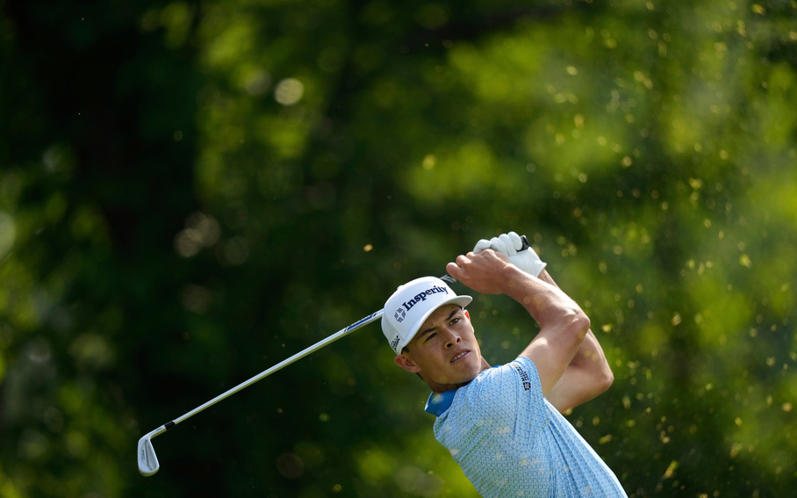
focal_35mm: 460
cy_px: 280
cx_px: 388
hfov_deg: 4.6
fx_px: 9989
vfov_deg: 2.9
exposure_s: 1/2500
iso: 250
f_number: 2.8
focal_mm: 400
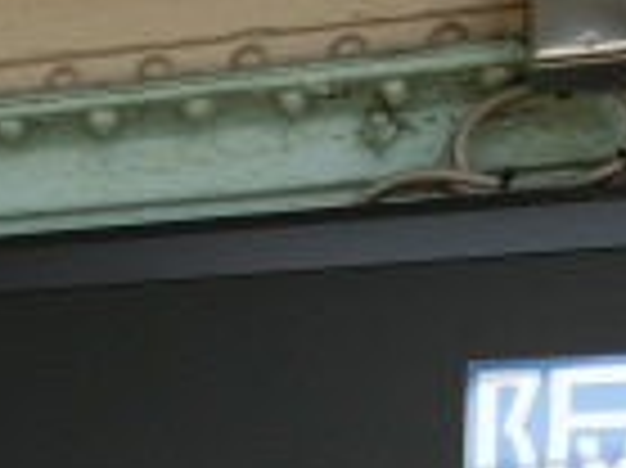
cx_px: -360
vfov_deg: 12.0
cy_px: 783
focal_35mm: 115
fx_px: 2078
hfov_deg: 15.6
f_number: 3.5
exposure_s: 1/125
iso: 100
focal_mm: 4.5
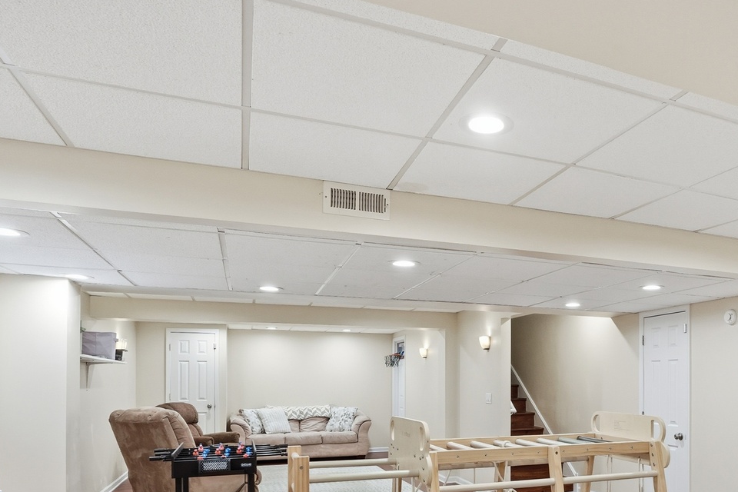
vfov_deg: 45.7
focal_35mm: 27
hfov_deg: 64.8
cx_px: 518
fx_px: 553
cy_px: 386
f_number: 8
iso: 1000
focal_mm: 16
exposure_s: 1/320
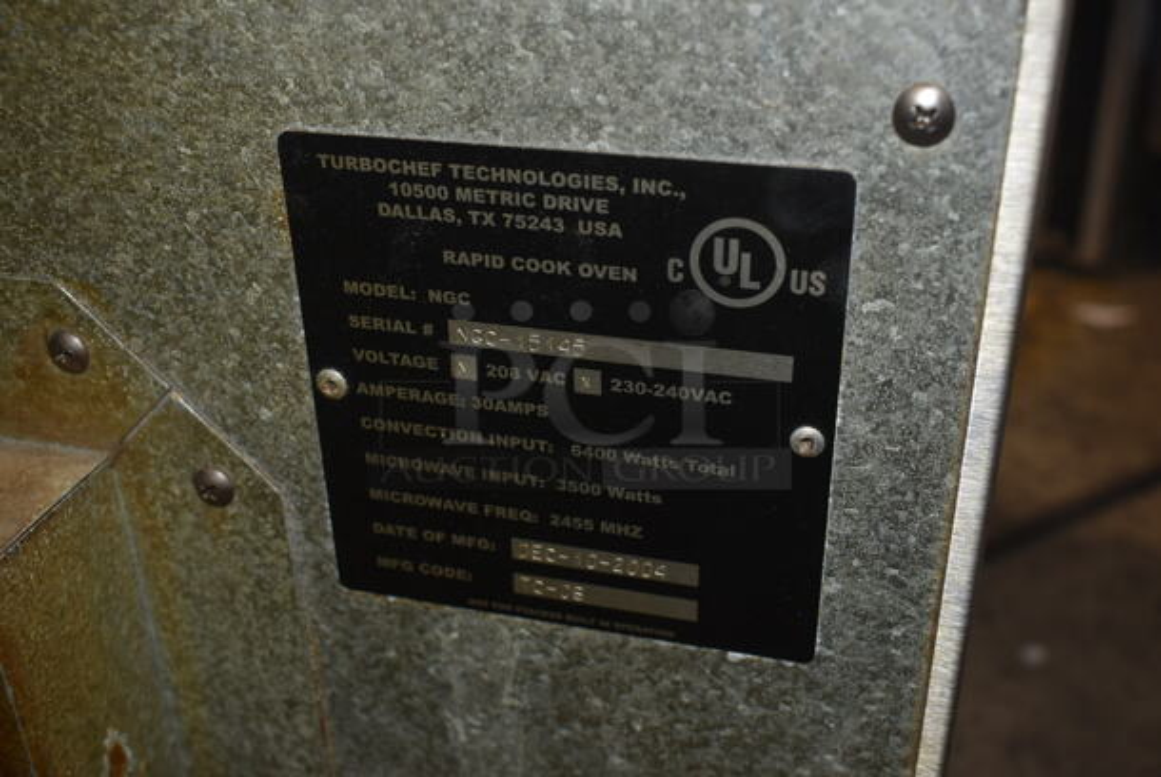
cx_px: 580
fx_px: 1259
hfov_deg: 49.5
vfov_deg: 34.3
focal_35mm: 39
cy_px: 388
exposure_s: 1/30
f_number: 5.6
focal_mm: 26
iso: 200
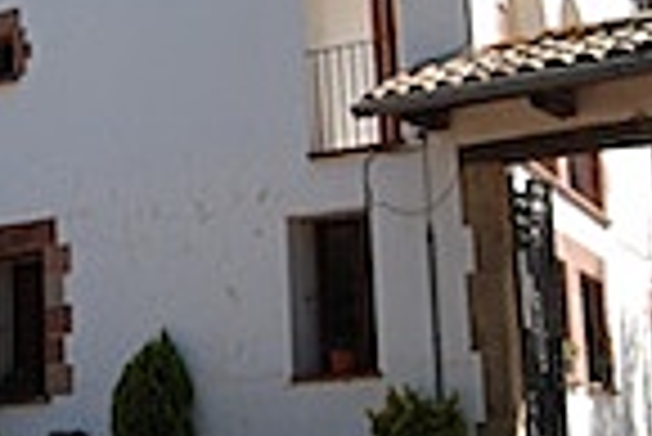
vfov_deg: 13.8
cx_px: -4
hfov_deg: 19.9
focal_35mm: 99
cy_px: 72
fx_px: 1795
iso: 100
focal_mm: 24
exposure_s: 1/160
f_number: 6.3
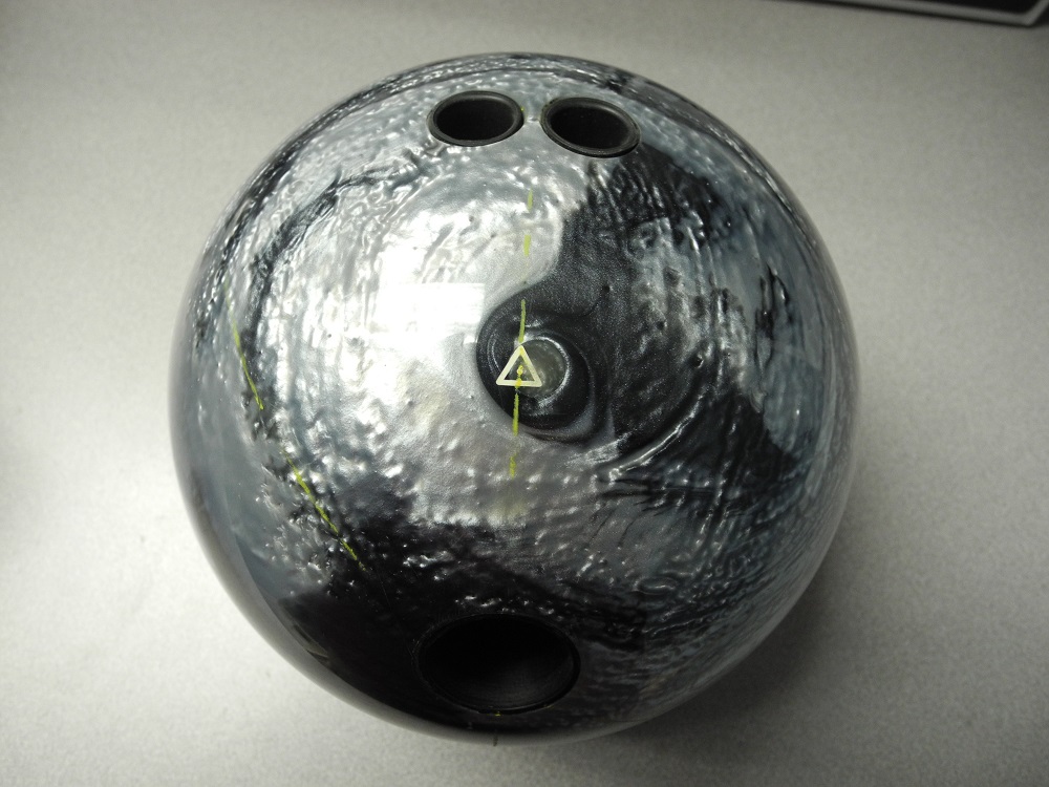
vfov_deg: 46.8
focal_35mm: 30
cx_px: 524
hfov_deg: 60.0
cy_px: 394
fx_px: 909
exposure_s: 1/30
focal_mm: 6.4
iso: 266
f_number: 2.8
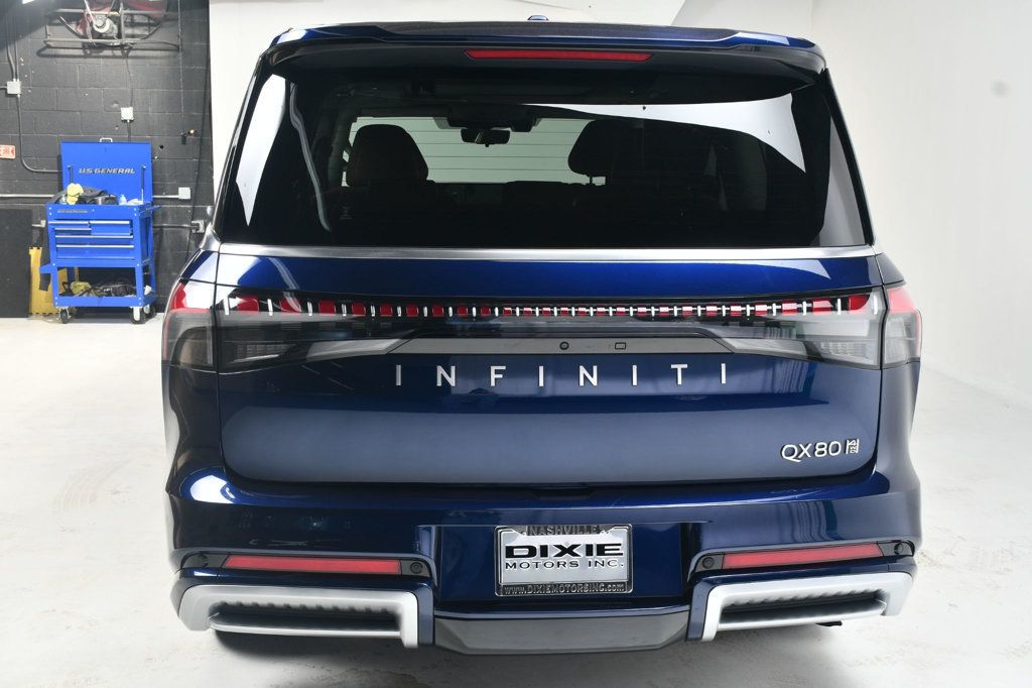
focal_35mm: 39
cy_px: 344
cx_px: 516
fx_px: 1118
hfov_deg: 49.6
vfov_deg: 34.2
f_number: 8
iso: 100
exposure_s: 1/160
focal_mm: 26
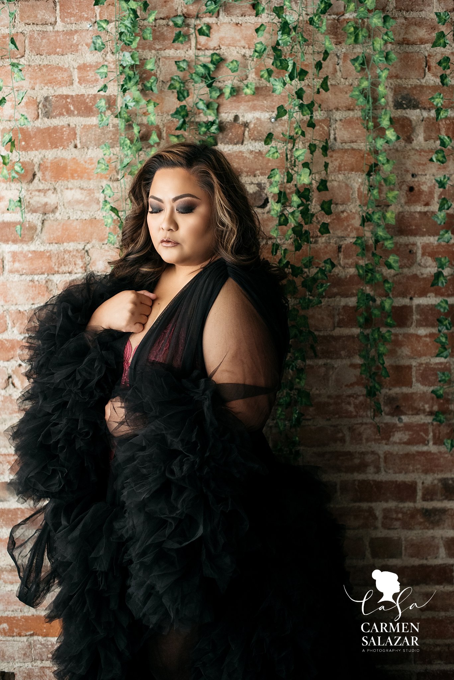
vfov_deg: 39.6
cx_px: 227
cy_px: 340
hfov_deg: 27.0
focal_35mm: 50
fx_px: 945
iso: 1000
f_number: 2.8
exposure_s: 1/250
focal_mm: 50
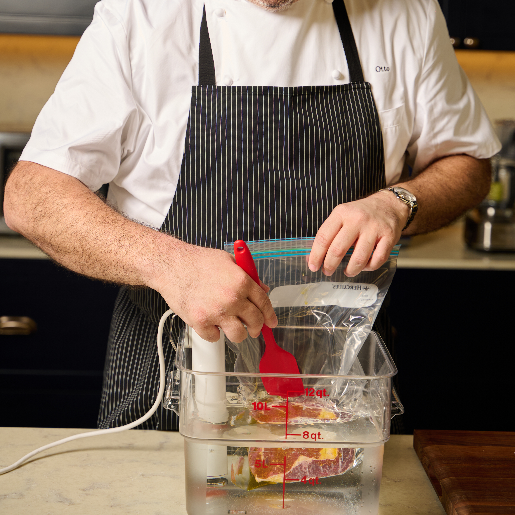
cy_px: 130
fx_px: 1279
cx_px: 255
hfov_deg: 22.8
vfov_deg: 22.6
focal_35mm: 76
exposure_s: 1/100
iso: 125
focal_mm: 59
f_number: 3.5
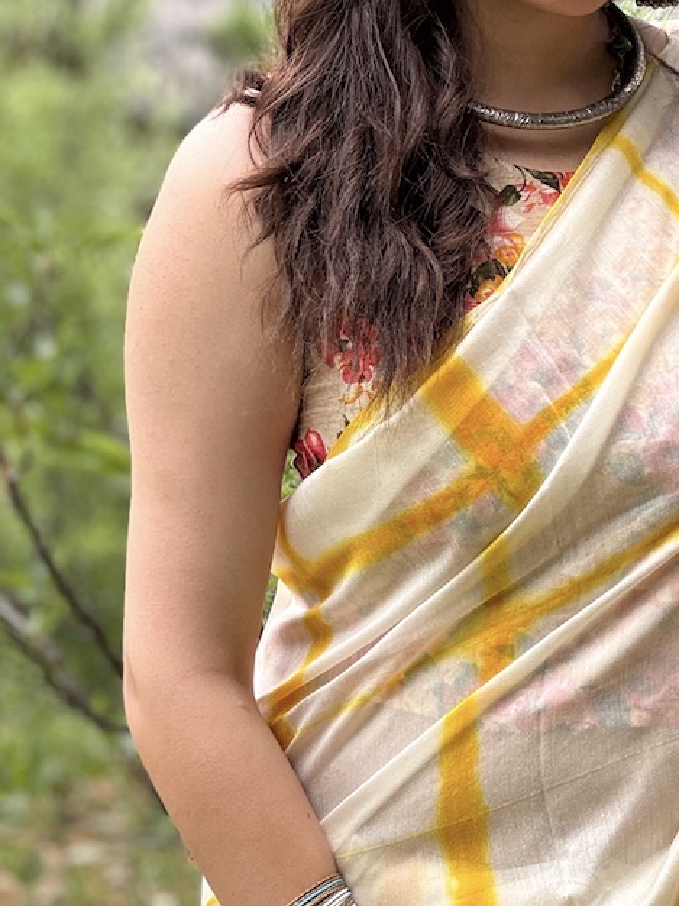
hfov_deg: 8.4
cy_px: 379
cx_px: 709
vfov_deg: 11.3
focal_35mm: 175
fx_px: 4580
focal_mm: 9
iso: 50
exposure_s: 1/99
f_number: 2.8
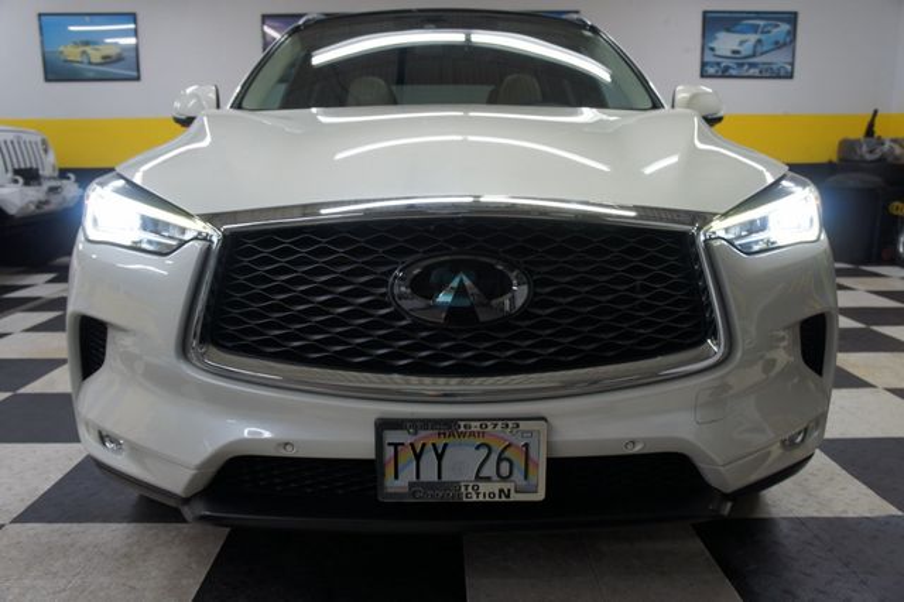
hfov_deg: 62.0
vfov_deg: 43.6
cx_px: 452
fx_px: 753
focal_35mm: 30
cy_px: 301
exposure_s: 1/30
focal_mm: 20
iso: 200
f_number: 4
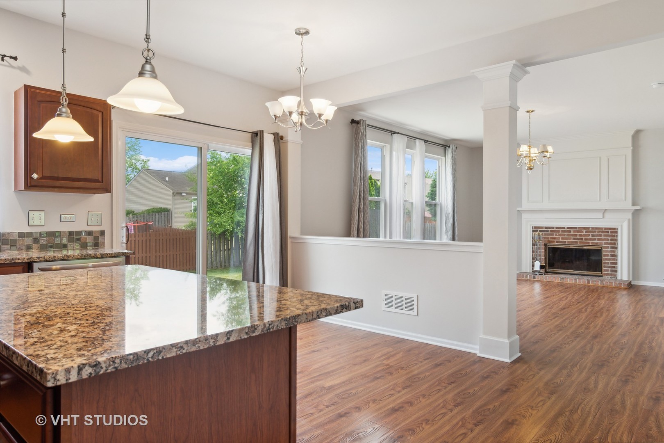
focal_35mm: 22
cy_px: 222
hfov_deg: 77.3
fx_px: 415
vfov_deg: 56.1
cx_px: 332
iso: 320
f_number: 8
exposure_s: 1/15
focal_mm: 15
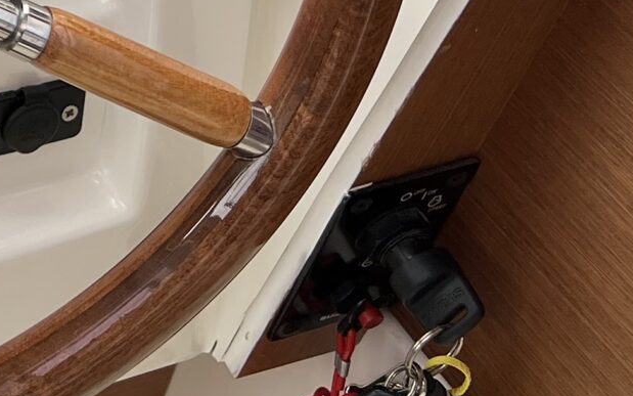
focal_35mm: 114
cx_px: -439
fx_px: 1967
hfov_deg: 16.0
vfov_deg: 10.4
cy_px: -434
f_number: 1.5
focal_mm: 5.7
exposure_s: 1/991
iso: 50
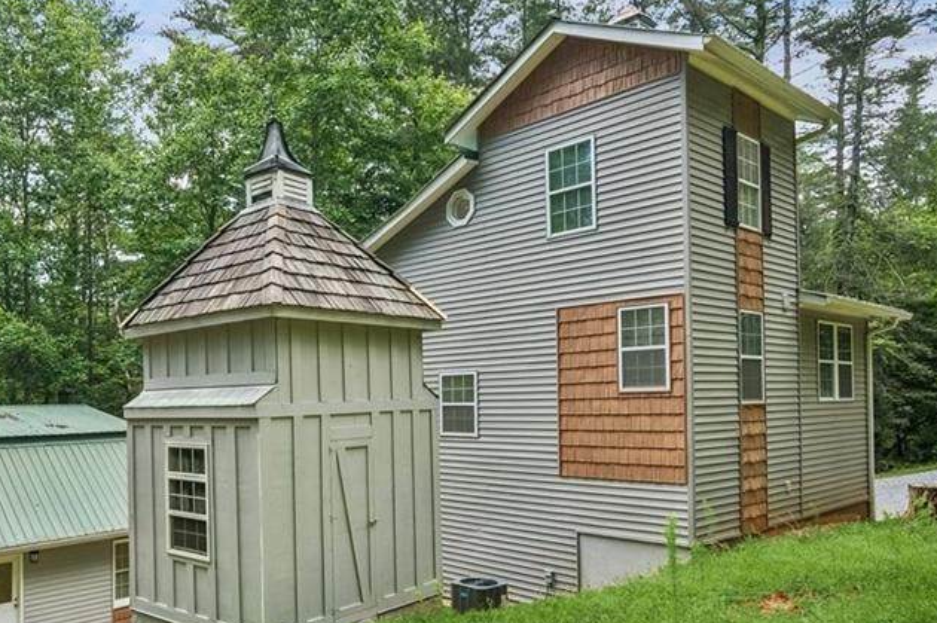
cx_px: 317
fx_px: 697
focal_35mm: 27
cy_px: 352
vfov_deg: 48.0
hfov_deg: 66.1
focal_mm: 11
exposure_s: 1/400
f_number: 8
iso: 400
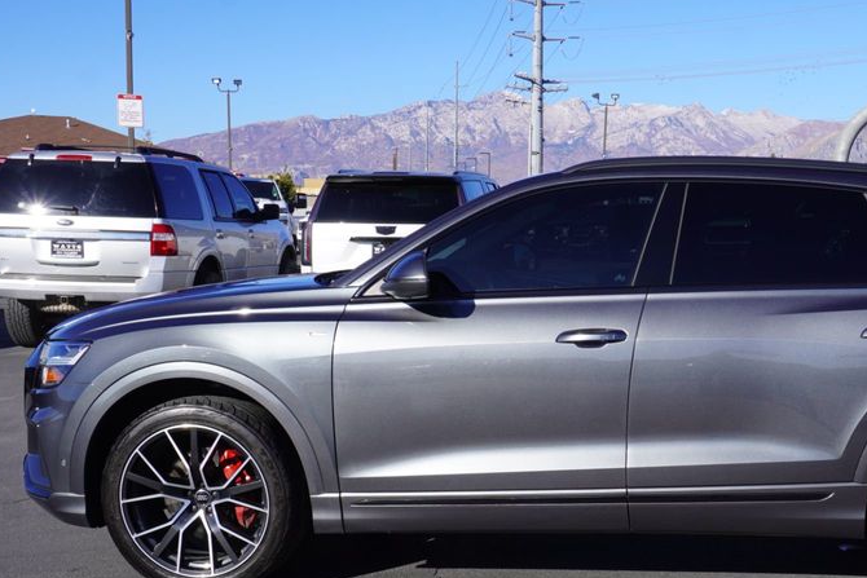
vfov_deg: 25.4
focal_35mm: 53
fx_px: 1271
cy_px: 414
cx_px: 630
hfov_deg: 36.9
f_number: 10
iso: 100
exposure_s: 1/125
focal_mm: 23
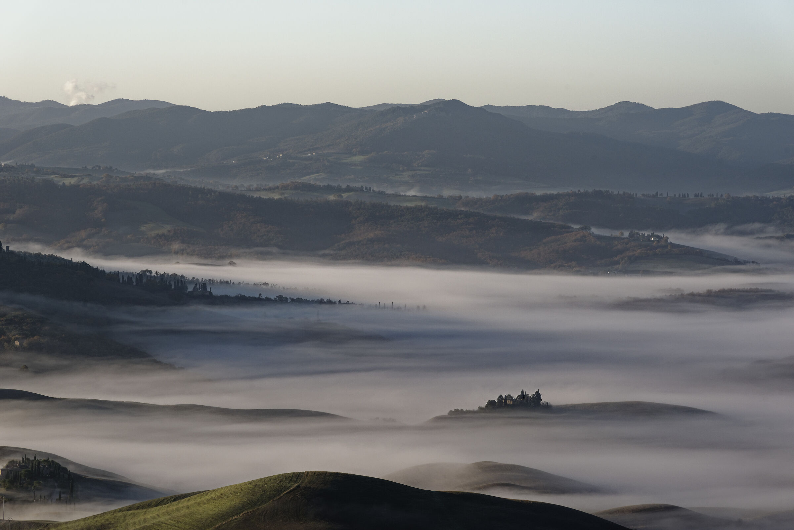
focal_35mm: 145
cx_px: 397
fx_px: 3199
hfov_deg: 14.1
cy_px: 265
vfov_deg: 9.5
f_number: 11
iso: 250
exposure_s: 1/500
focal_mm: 145
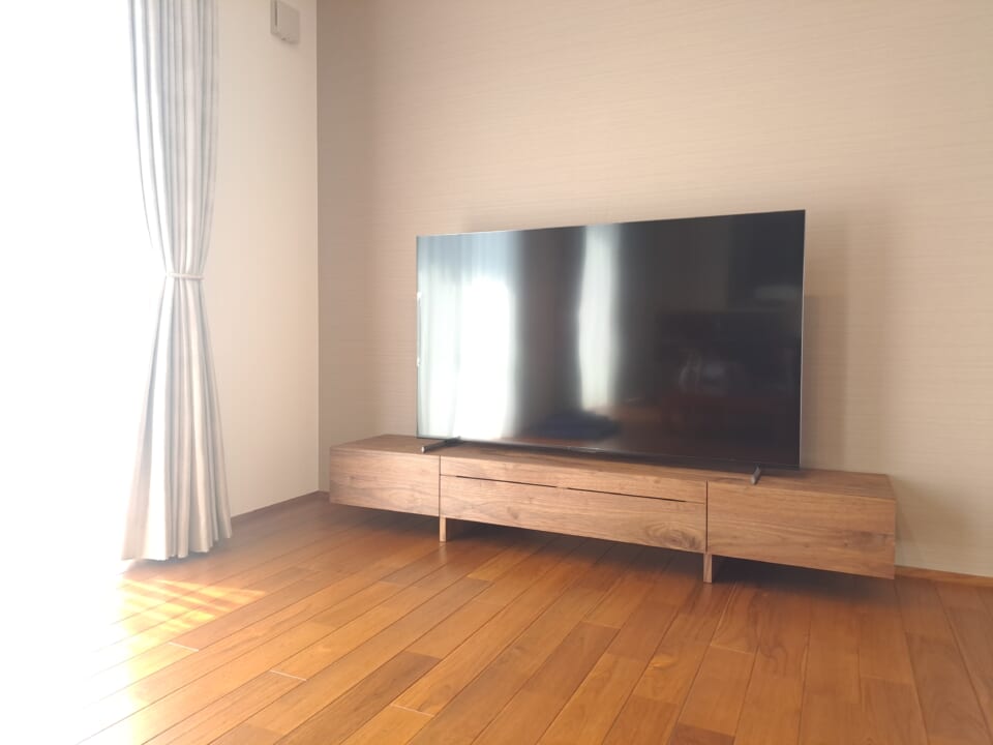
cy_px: 372
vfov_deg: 56.8
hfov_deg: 71.6
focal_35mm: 24
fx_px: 688
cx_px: 496
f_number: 1.8
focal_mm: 5.23
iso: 200
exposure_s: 1/45
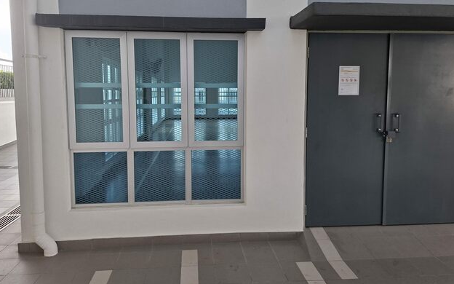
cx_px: 224
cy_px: 117
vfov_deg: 49.0
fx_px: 309
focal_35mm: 25
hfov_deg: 72.5
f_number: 1.8
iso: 50
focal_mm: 5.54
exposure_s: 1/100
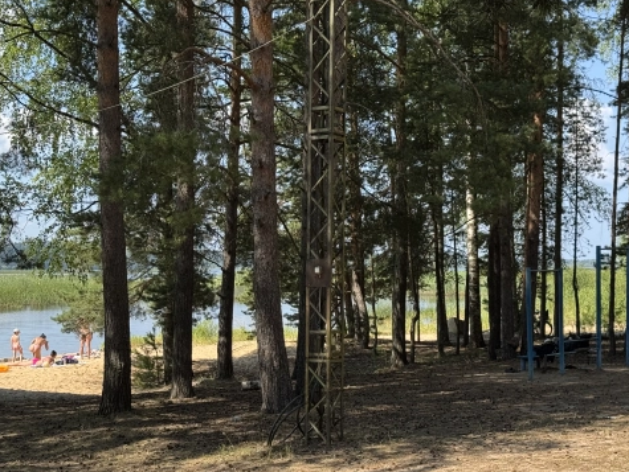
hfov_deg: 30.7
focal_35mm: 63
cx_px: 293
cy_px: 284
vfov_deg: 23.3
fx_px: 1146
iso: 64
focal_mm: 6.76
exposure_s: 1/1524
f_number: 1.78
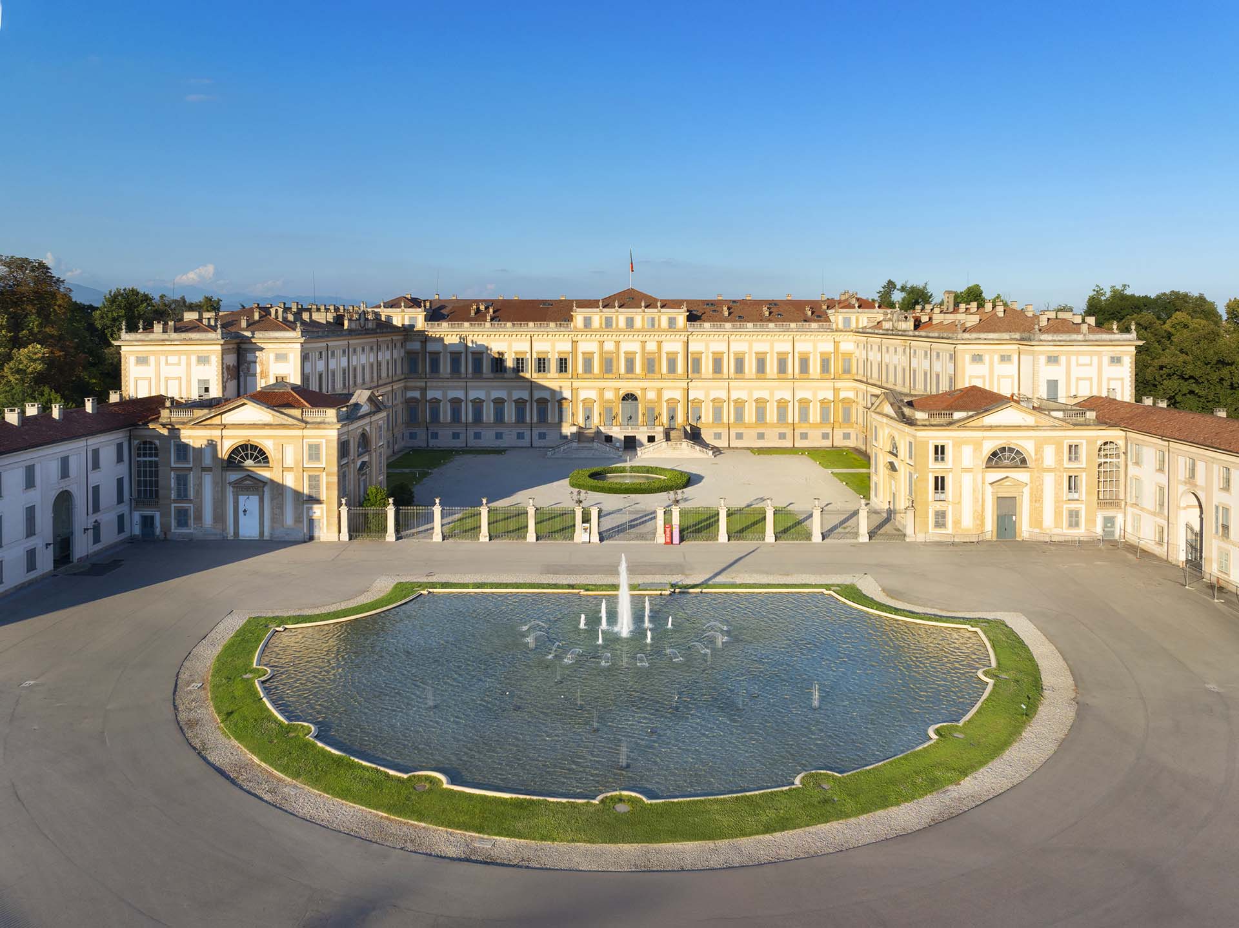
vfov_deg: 56.8
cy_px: 464
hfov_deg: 71.6
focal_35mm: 24
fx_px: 859
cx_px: 620
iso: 100
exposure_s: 1/800
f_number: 4.5
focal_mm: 12.29
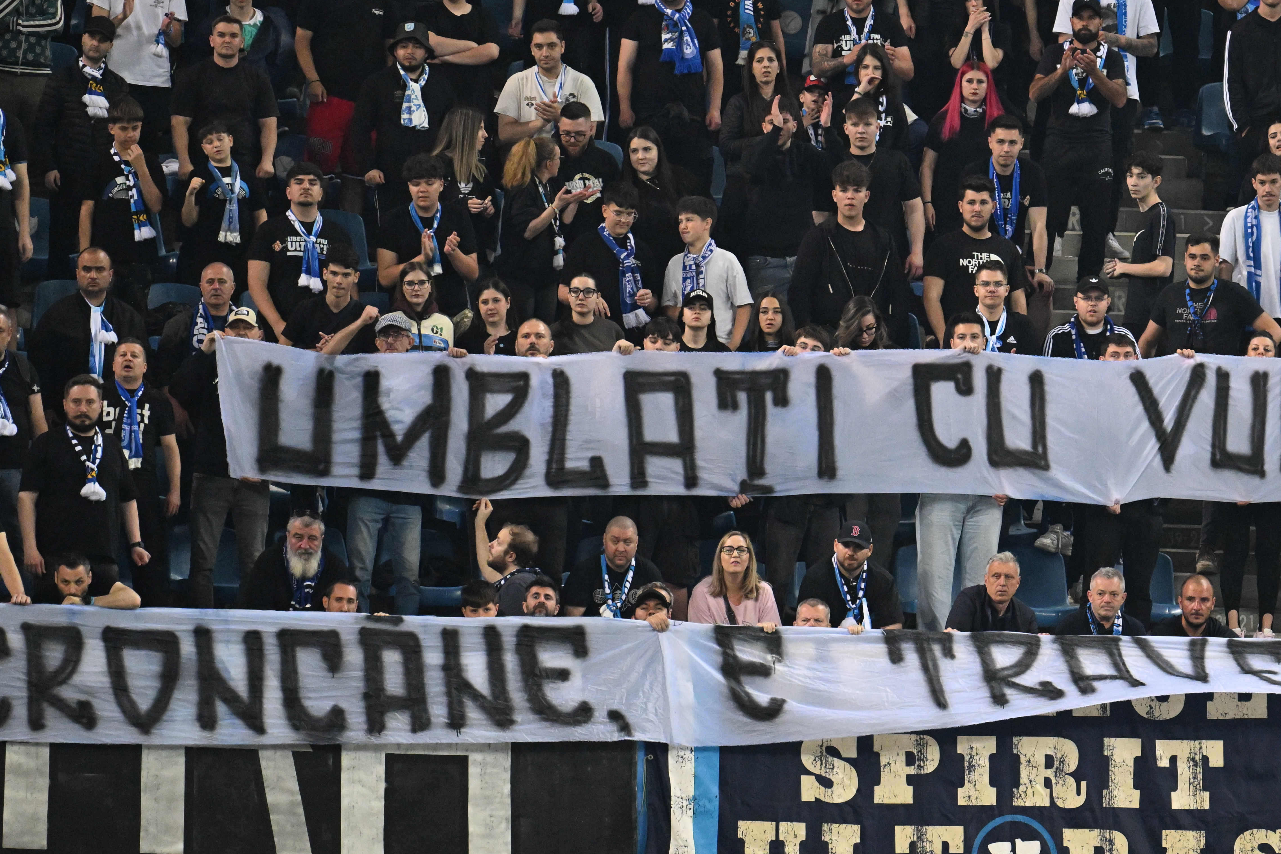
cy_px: 405
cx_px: 1110
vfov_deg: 1.9
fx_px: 25726
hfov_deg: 2.9
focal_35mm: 723
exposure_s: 1/640
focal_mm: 400
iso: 5000
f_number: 4.5
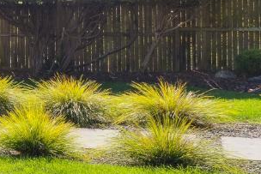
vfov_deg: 17.1
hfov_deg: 15.6
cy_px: 17
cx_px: -344
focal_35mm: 79
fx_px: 573
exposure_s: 1/200
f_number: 11
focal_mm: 16
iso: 320
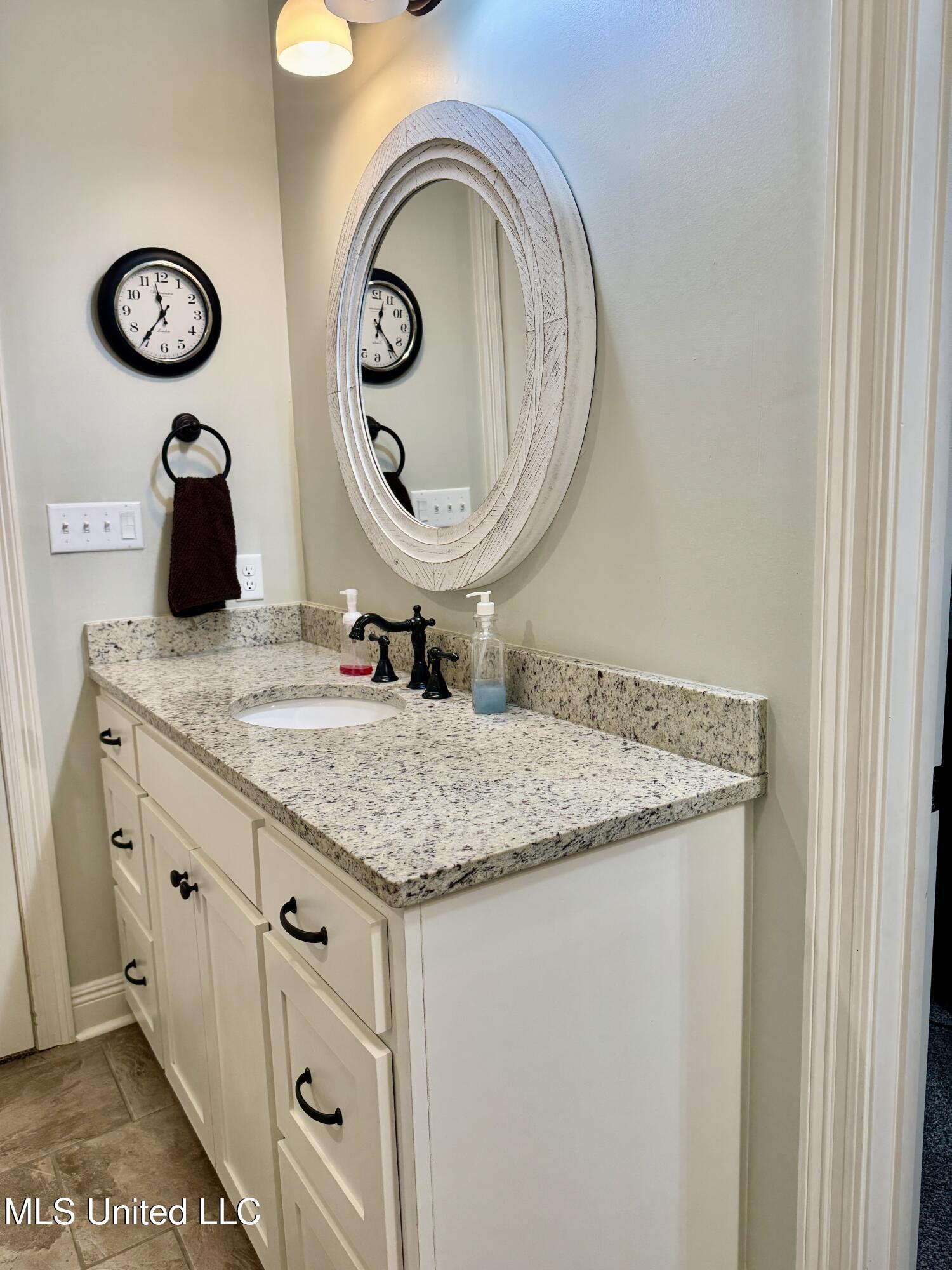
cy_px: 635
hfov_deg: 56.8
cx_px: 476
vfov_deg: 71.6
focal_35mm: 24
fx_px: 880
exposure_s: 1/120
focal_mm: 6.76
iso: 200
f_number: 1.78
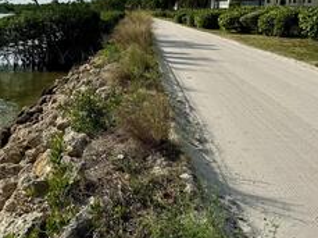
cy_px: 58
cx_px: 97
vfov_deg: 33.5
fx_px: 385
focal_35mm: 42
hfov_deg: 44.0
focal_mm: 6.76
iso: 80
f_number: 1.78
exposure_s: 1/9009
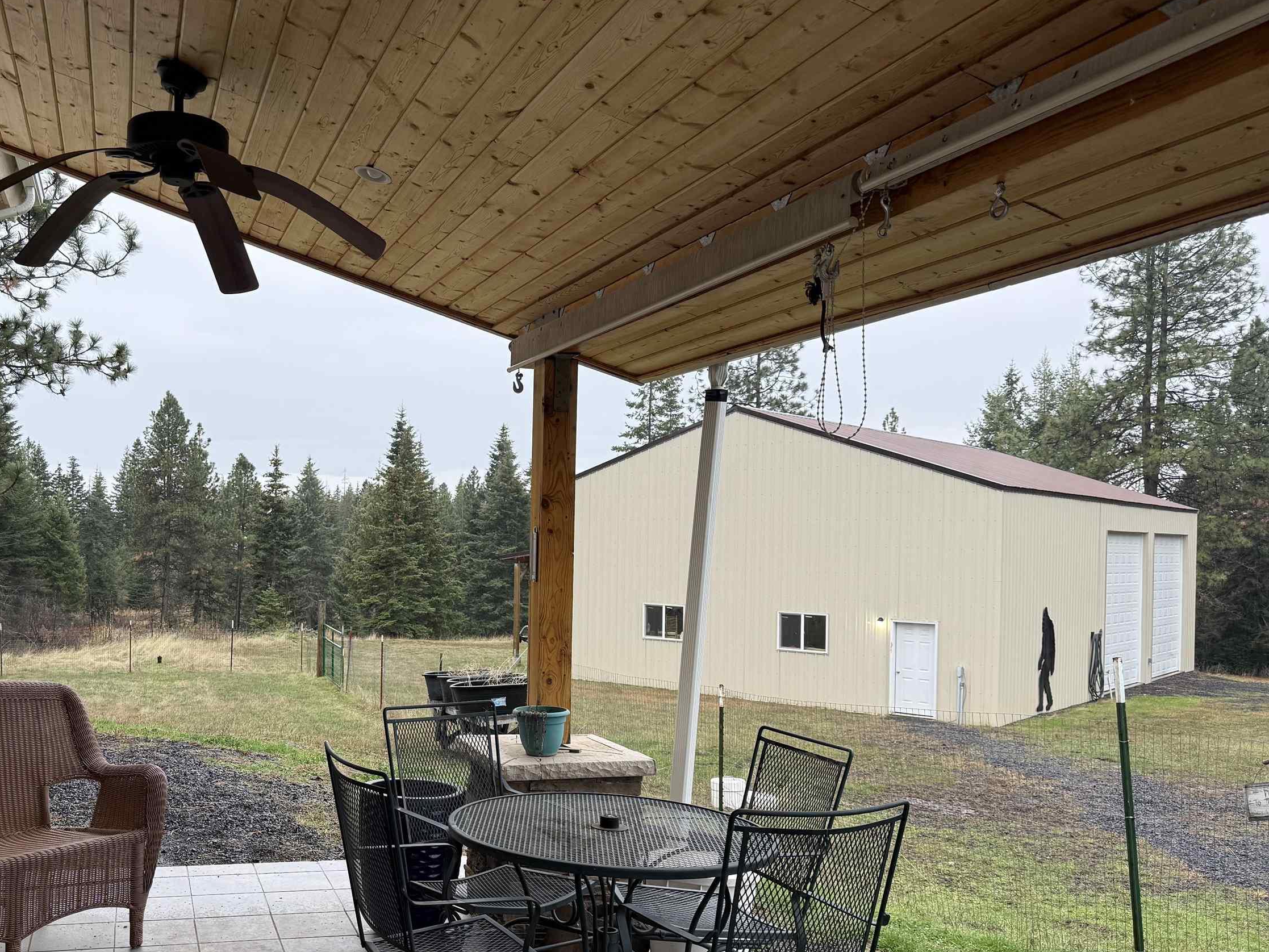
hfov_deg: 54.2
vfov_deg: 42.9
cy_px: 531
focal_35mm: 33
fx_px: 1210
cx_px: 416
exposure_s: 1/121
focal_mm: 6.76
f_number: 1.78
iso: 100
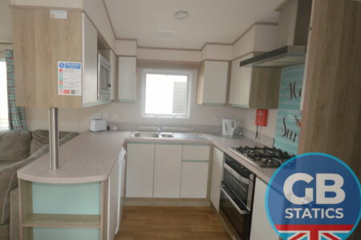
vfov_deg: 67.3
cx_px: 152
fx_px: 180
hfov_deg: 89.3
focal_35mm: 18
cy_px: 114
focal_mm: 10
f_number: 4
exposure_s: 1/60
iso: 400
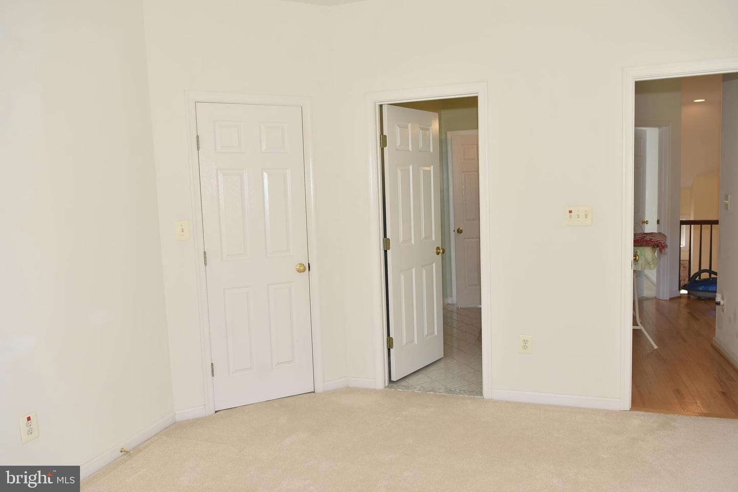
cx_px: 369
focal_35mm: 26
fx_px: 523
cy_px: 246
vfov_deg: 50.4
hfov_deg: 70.4
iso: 200
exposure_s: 1/60
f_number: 5
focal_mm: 17
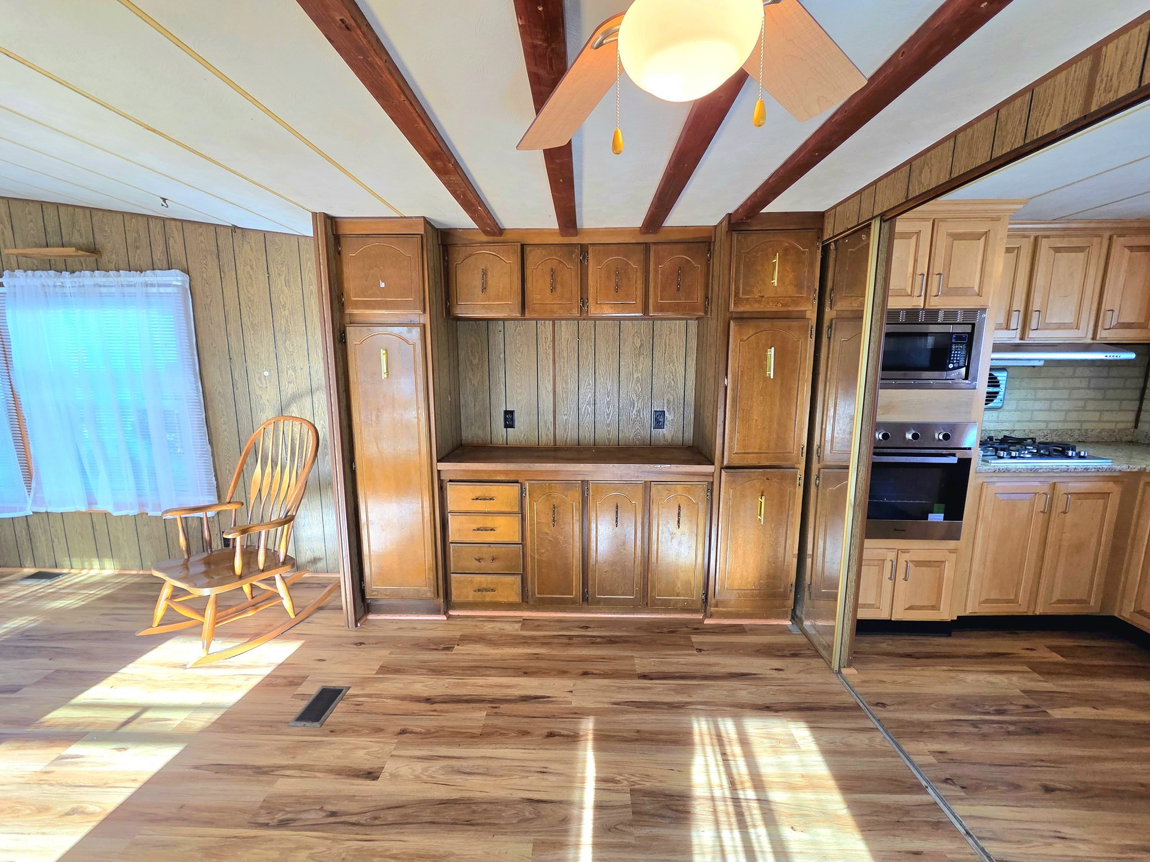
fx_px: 432
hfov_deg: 106.2
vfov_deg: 89.9
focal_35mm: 13
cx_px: 575
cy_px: 431
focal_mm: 2.2
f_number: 2.2
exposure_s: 1/120
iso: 125
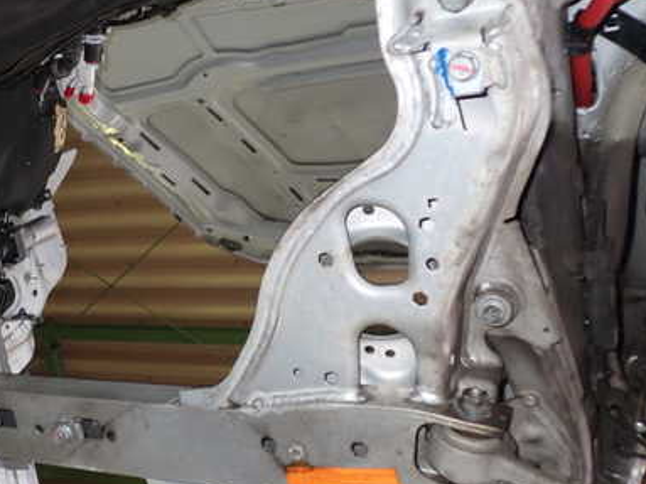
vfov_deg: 30.9
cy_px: 224
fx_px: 877
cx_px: 145
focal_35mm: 47
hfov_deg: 39.1
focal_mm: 5.4
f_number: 2.3
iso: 200
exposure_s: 1/30
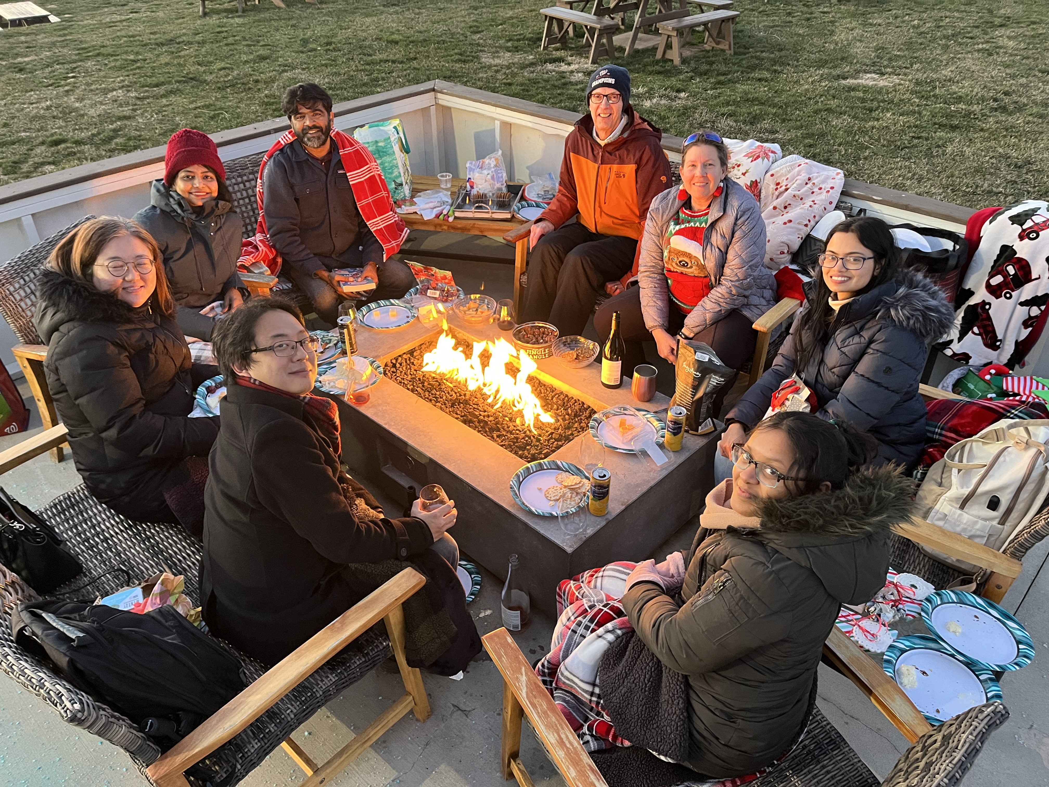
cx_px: 524
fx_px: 788
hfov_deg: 67.3
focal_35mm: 26
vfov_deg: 53.1
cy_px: 394
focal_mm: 5.1
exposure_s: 1/60
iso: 400
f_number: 1.6
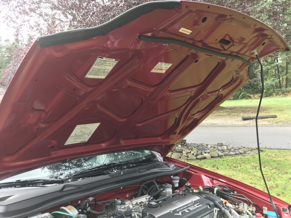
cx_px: 146
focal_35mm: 28
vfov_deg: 49.7
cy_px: 109
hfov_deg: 63.4
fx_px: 235
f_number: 1.8
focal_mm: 3.99
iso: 32
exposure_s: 1/90
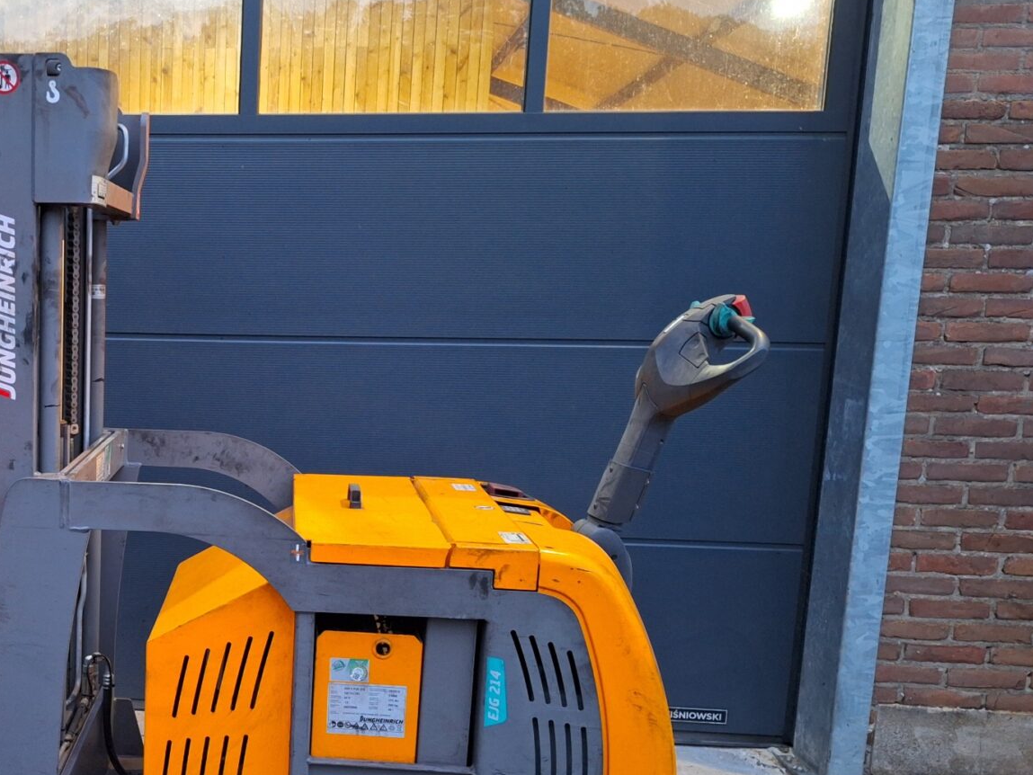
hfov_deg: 42.4
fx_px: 1224
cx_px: 124
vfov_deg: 34.6
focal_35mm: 41
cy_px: 553
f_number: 1.8
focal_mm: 5.54
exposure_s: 1/20
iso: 500
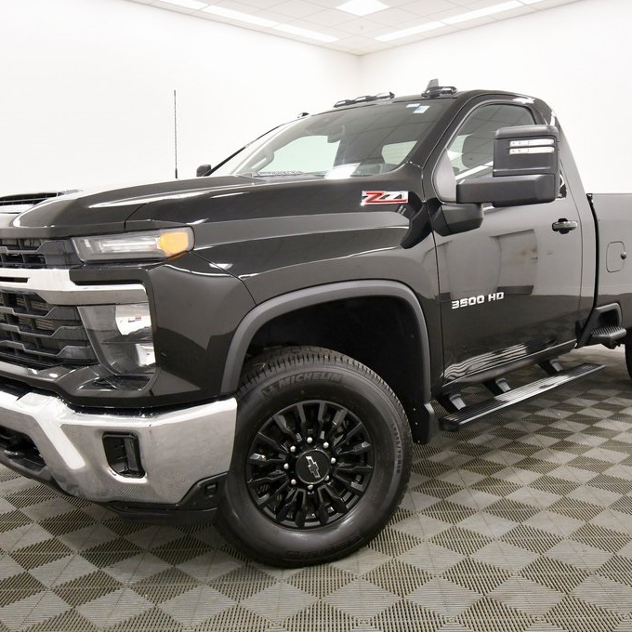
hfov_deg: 51.1
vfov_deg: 51.1
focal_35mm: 32
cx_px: 331
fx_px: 661
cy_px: 316
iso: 1400
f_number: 5.3
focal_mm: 17
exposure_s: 1/125
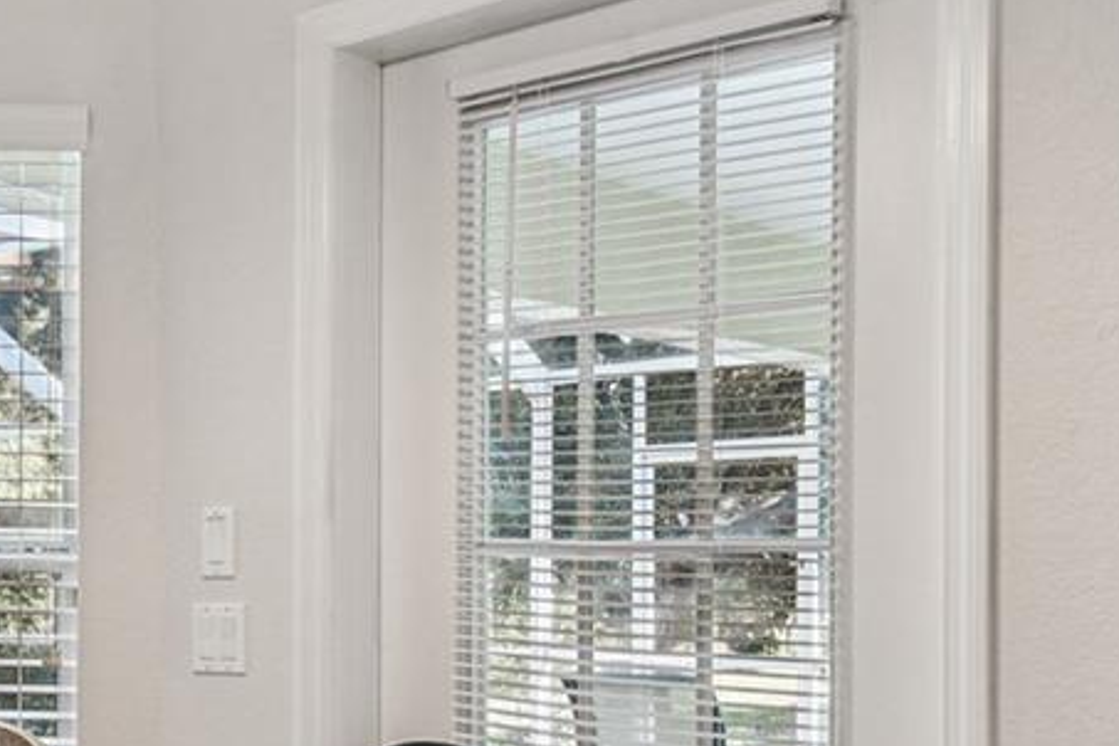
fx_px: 1647
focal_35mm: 53
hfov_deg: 35.8
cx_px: 166
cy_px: 590
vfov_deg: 25.1
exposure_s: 1/3.33
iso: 100
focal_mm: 10
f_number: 7.1
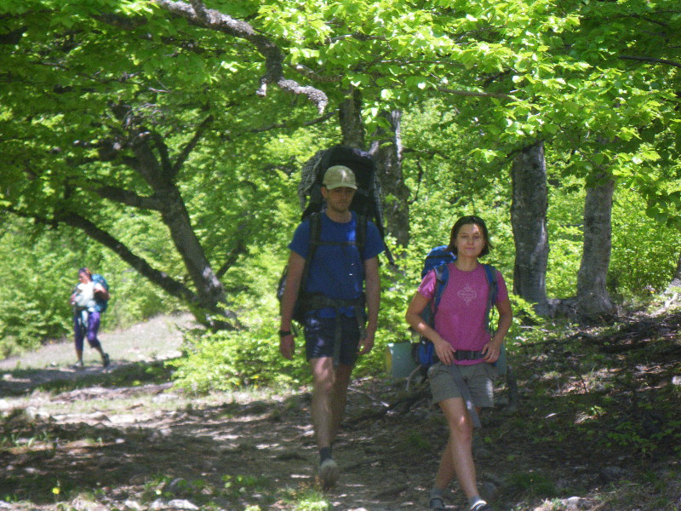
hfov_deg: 14.1
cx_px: 340
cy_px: 256
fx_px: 2754
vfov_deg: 10.6
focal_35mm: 140
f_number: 5.5
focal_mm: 25
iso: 250
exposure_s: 1/250
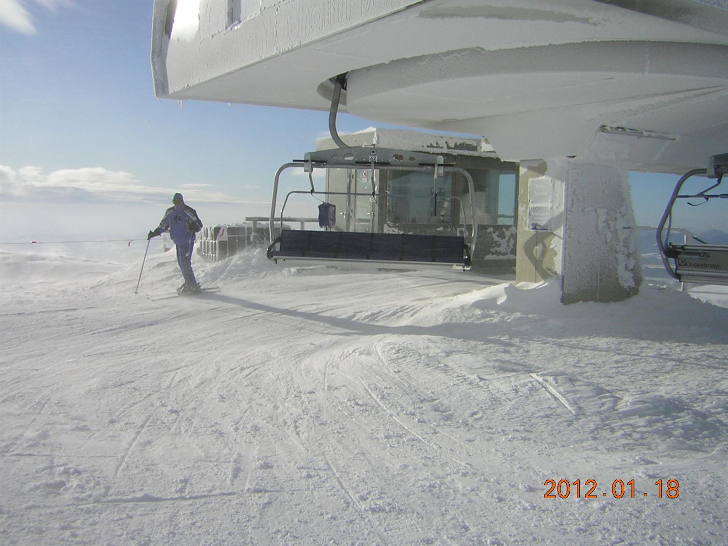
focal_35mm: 36
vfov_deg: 39.7
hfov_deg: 51.3
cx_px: 364
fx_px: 757
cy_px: 273
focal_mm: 4.7
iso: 50
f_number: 5.2
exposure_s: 1/742
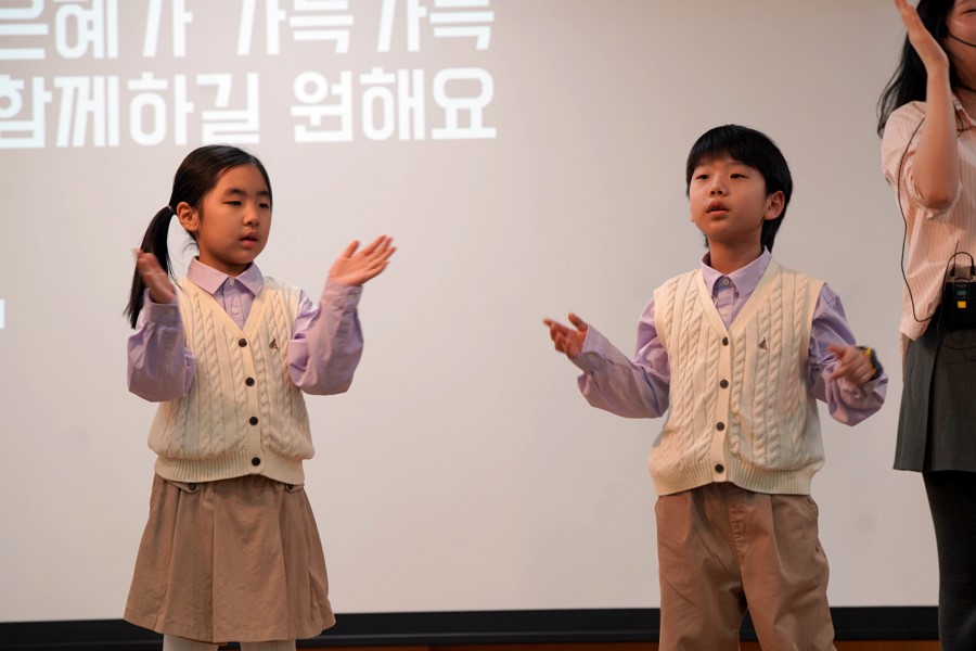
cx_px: 488
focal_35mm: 98
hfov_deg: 20.8
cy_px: 326
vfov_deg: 14.0
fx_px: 2657
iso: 640
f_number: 4
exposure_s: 1/160
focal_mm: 98
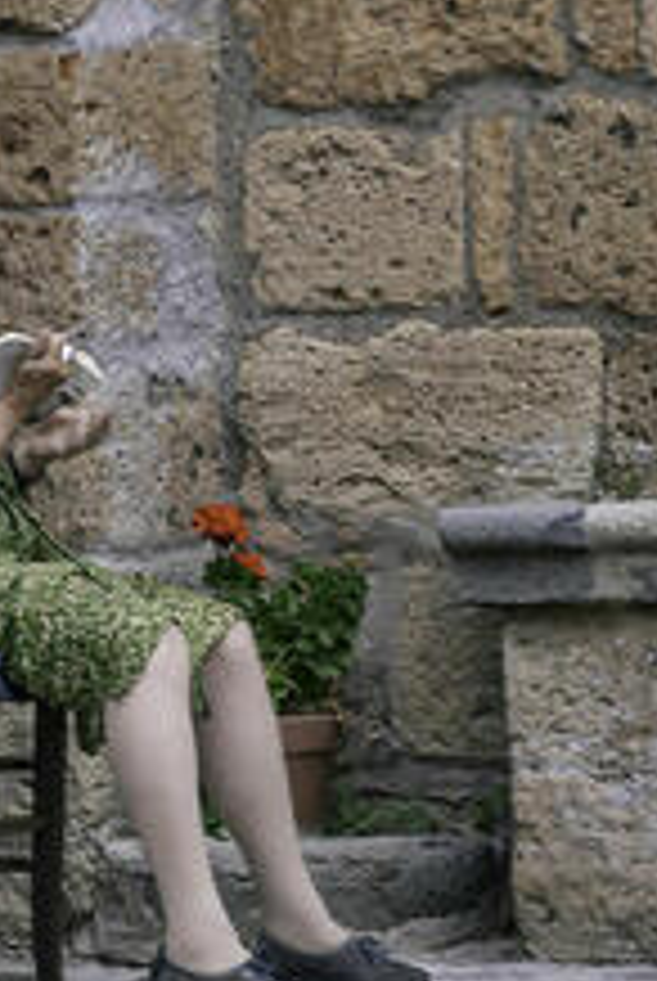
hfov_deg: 4.3
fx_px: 8786
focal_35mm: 322
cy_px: 81
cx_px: 18
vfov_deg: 6.4
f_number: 8
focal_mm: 78
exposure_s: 1/40
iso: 100
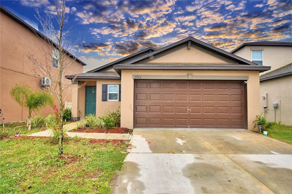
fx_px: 170
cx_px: 146
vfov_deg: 59.5
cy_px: 97
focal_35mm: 21
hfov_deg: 81.2
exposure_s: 1/250
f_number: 5.3
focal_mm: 14
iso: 100
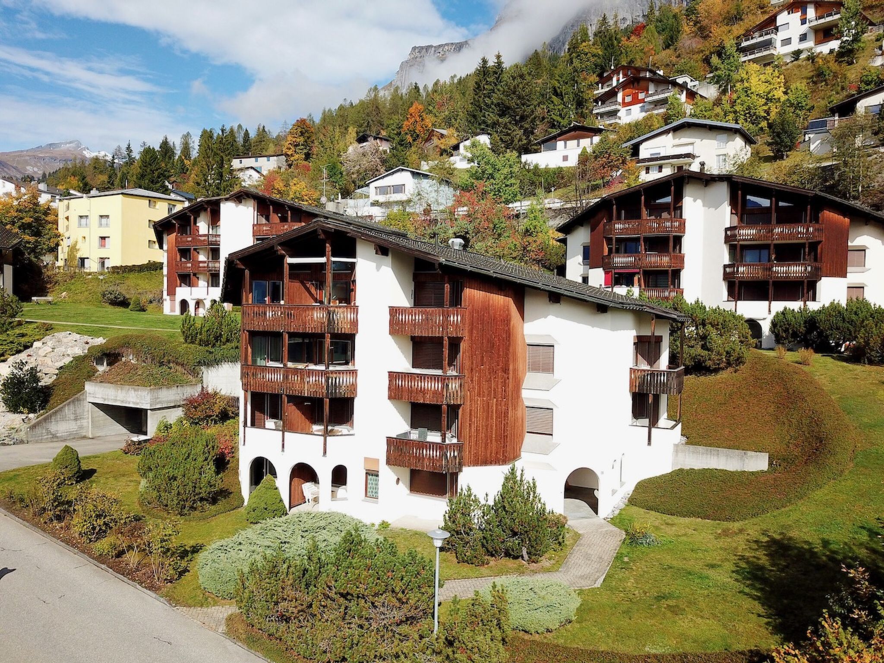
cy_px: 332
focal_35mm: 26
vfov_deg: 53.1
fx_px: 664
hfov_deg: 67.3
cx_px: 442
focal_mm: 4.7
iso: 100
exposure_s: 1/1427
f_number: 2.2
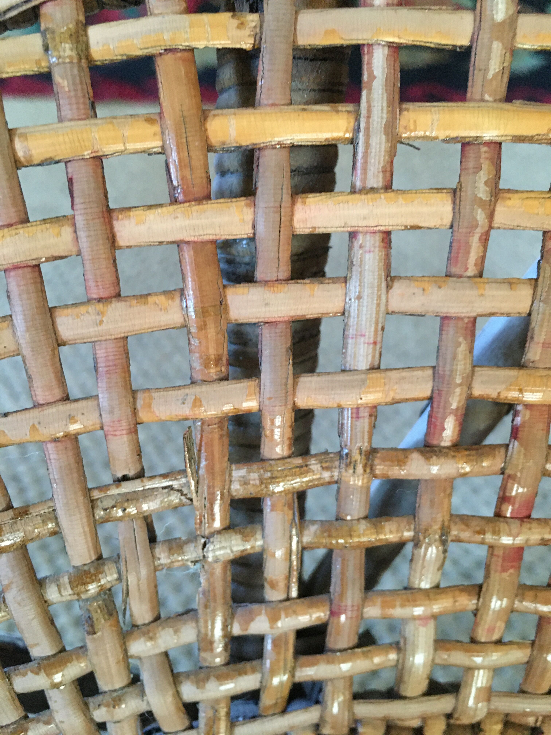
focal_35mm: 29
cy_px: 368
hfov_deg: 48.2
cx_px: 276
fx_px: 615
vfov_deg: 61.7
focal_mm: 4.15
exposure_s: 1/25
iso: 200
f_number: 2.2
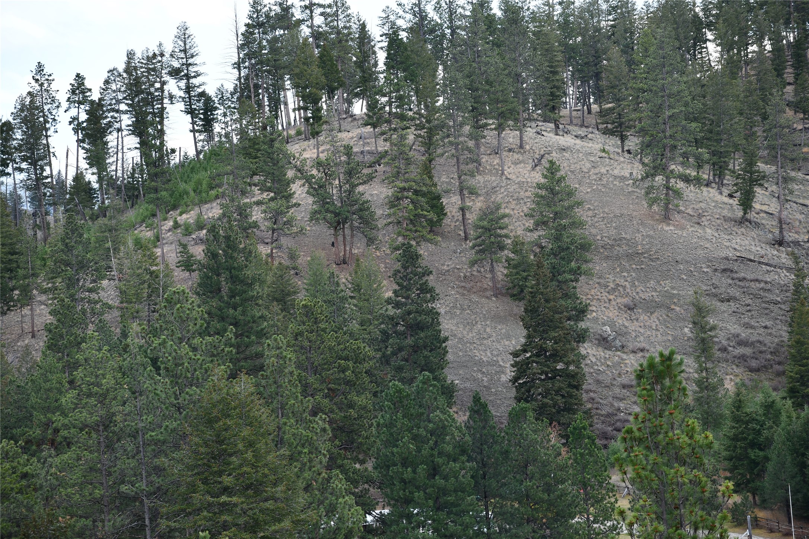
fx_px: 4382
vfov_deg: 7.0
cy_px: 270
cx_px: 404
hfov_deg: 10.5
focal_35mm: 195
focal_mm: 130
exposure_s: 1/250
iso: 250
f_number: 5.6
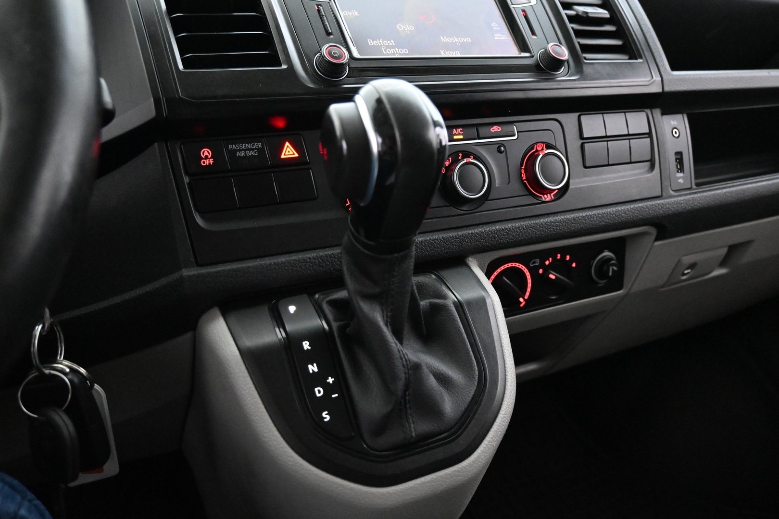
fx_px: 617
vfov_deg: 45.7
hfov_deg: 64.6
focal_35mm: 28
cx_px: 390
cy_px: 260
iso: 7200
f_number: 3.8
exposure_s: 1/30
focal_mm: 19
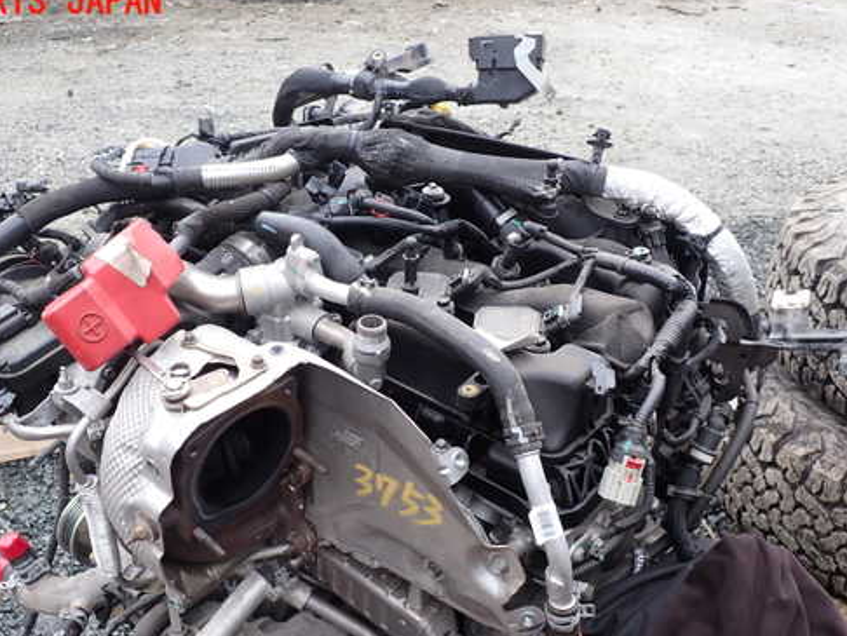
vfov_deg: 38.6
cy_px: 373
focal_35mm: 37
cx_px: 368
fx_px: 906
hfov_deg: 50.0
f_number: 3.2
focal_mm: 5.4
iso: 100
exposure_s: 1/100
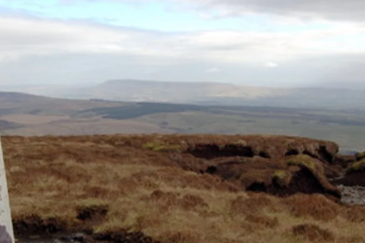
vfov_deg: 22.9
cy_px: 114
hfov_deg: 33.7
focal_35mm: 59
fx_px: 598
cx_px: 130
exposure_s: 1/200
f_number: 7.1
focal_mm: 18
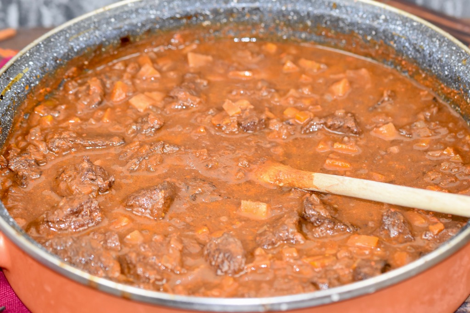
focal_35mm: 158
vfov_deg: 8.7
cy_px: 156
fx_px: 2056
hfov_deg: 13.0
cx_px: 235
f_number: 4.5
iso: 800
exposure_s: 1/80
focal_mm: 105
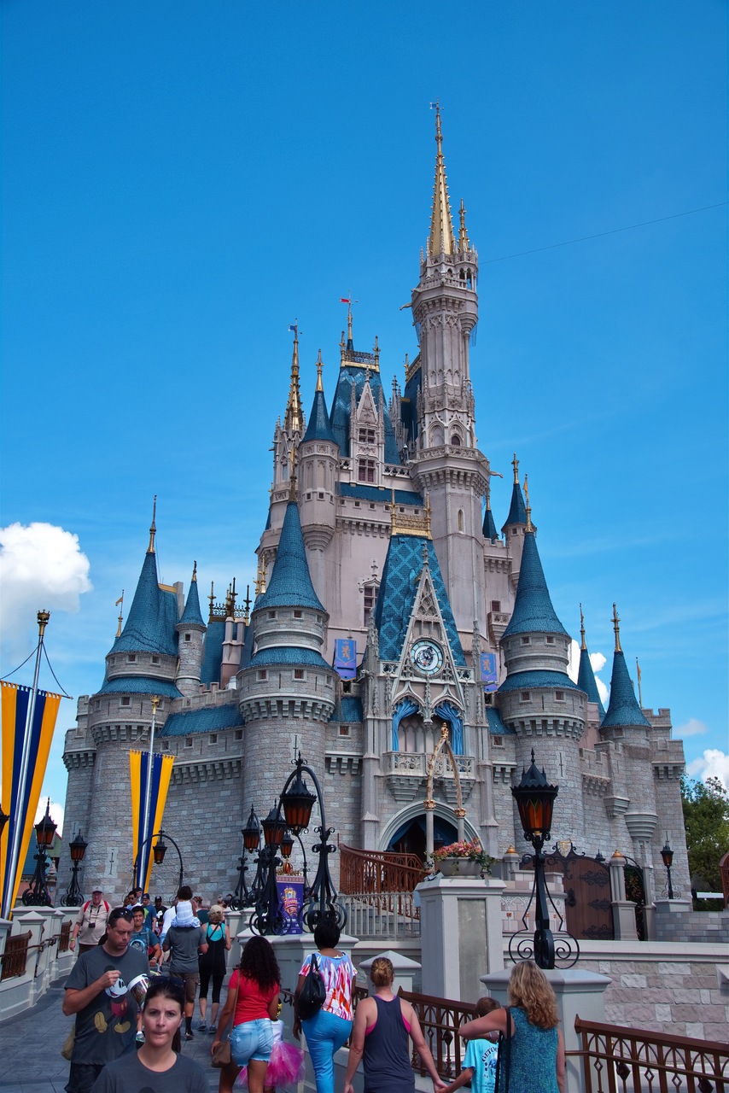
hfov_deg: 38.9
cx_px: 364
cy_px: 546
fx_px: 1032
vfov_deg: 55.8
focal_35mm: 34
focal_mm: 34
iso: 100
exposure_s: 1/250
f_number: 8
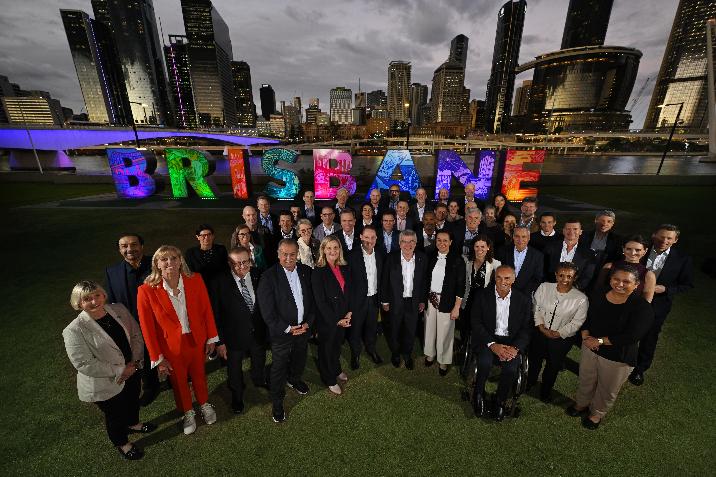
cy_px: 238
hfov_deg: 104.3
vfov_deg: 81.2
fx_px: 278
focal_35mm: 14
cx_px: 358
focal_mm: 14
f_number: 5.6
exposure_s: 1/60
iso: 800
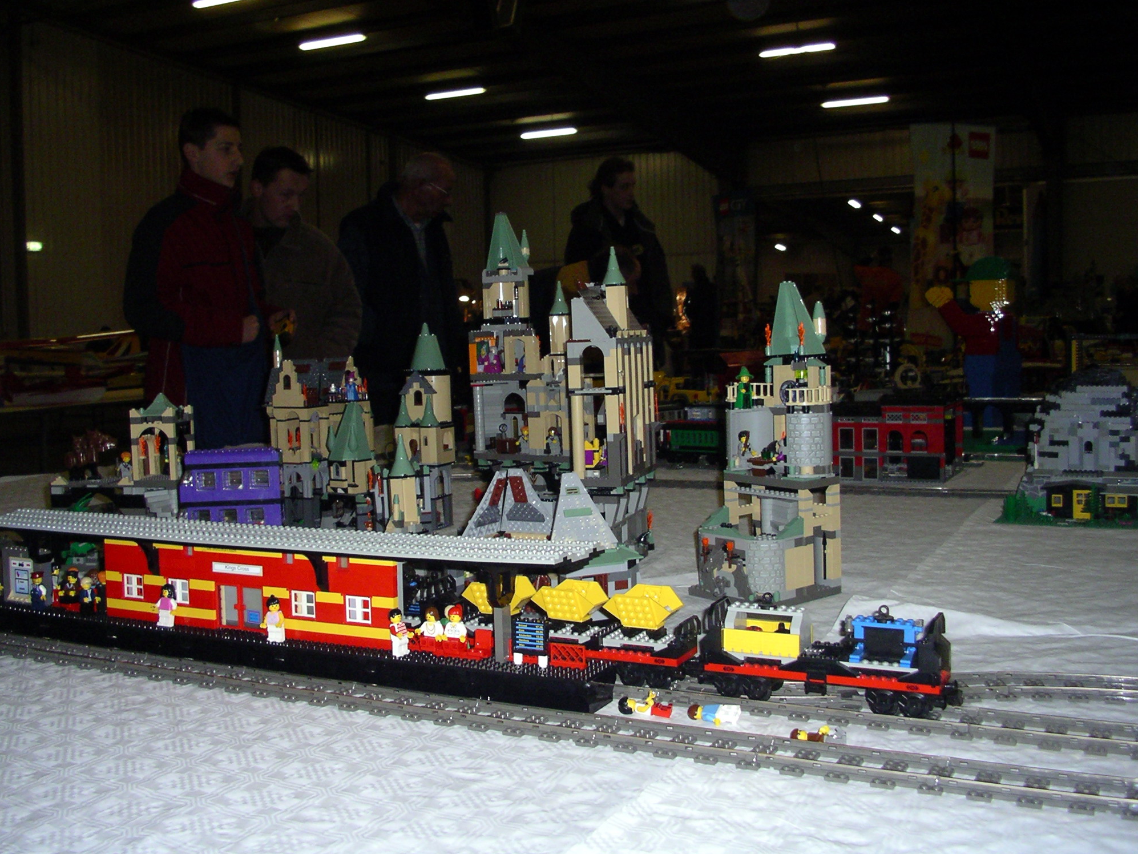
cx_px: 577
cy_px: 422
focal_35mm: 38
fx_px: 1249
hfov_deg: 49.0
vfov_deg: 37.7
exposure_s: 1/60
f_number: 2.8
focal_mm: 5.7
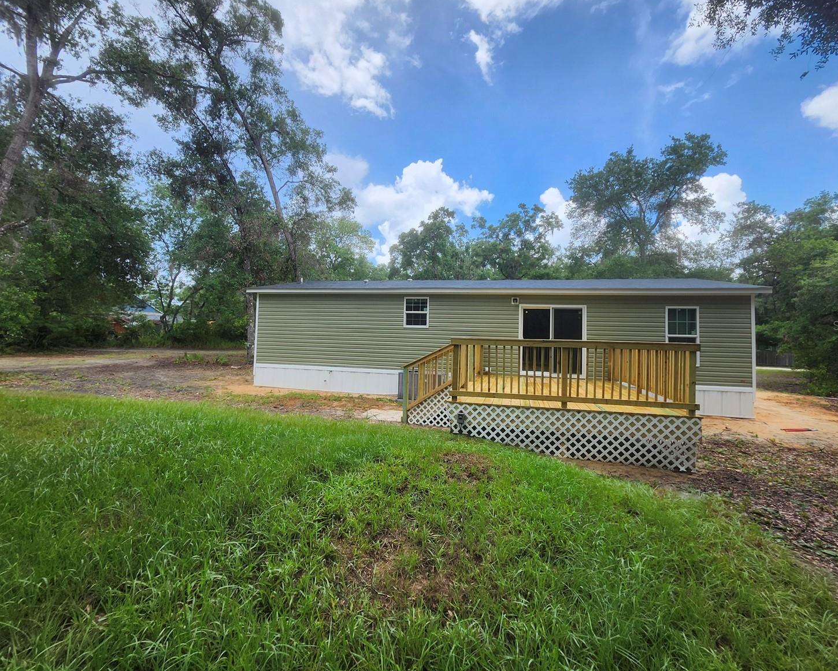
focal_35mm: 14
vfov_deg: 88.0
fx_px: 347
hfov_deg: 100.7
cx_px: 425
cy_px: 325
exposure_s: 1/818
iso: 40
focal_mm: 1.74
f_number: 2.2
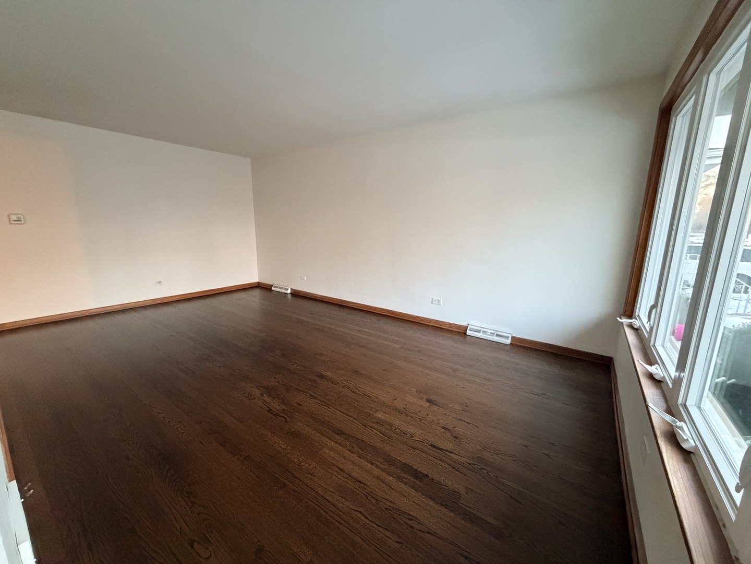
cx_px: 376
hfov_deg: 102.1
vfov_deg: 85.7
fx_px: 304
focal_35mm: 14
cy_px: 282
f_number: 2.2
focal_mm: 2.22
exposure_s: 1/60
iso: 1000
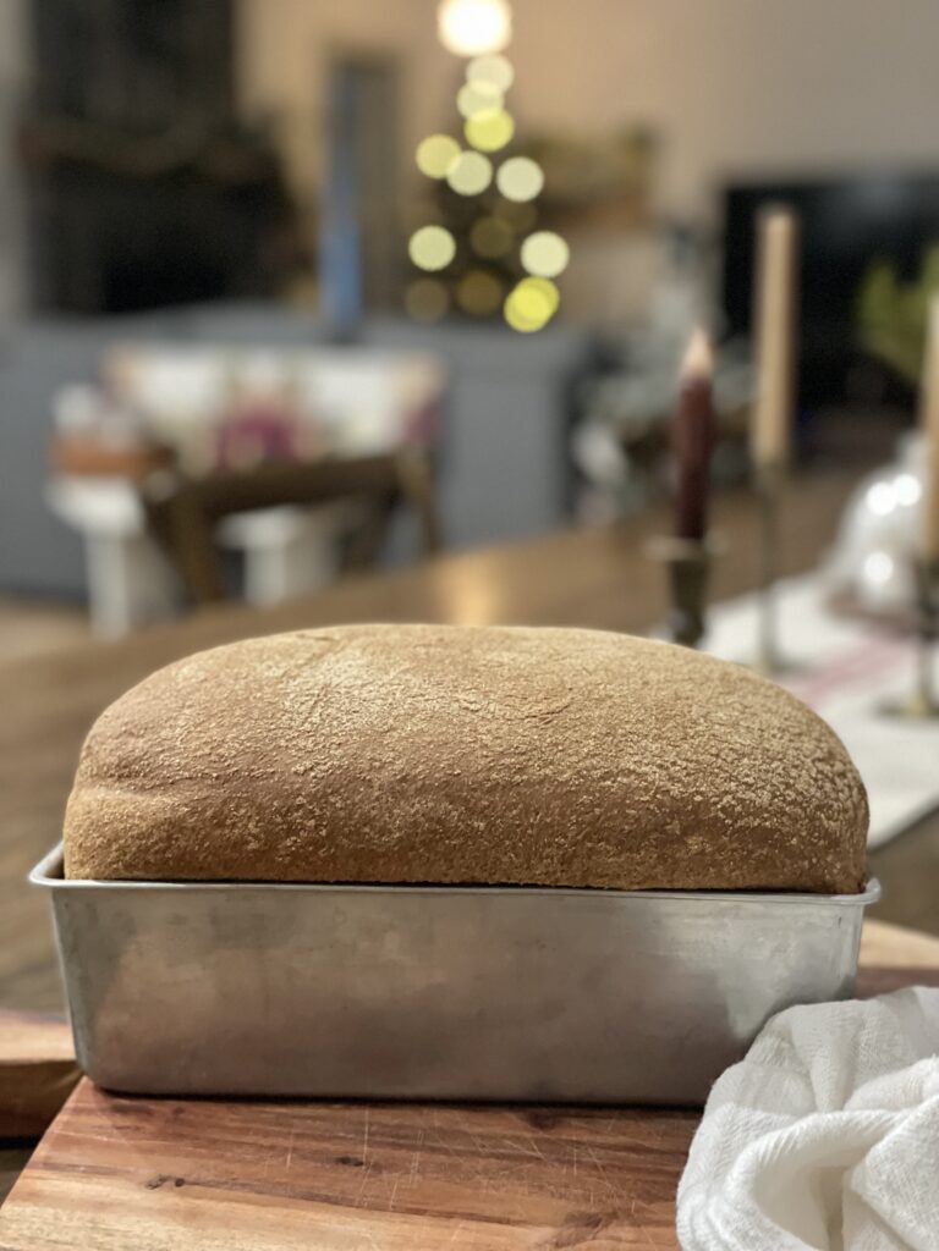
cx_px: 470
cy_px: 626
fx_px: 1881
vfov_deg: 36.8
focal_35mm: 52
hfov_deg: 28.0
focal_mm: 6
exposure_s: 1/17
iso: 400
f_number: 2
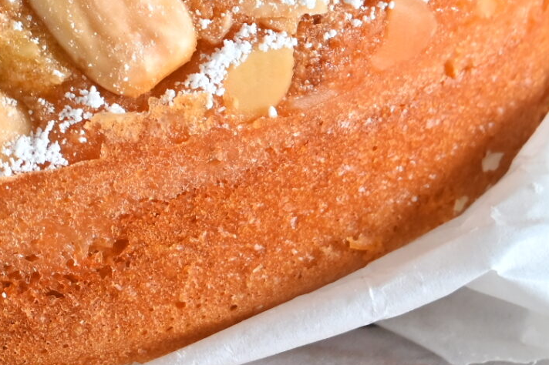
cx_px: -147
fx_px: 3125
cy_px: -263
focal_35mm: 205
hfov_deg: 9.9
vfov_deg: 6.6
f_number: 6.3
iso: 200
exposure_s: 1/8
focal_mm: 38
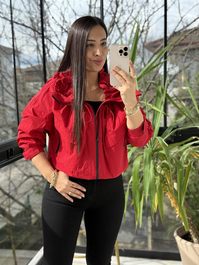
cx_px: 100
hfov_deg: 30.3
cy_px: 132
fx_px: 368
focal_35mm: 48
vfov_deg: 39.7
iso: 100
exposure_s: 1/490
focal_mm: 6.76
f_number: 1.78
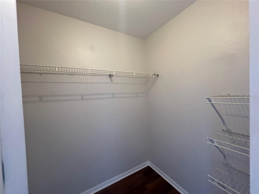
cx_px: 130
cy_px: 97
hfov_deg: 106.2
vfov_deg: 89.9
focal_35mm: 13
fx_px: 97
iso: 200
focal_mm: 1.57
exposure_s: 1/120
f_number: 1.8
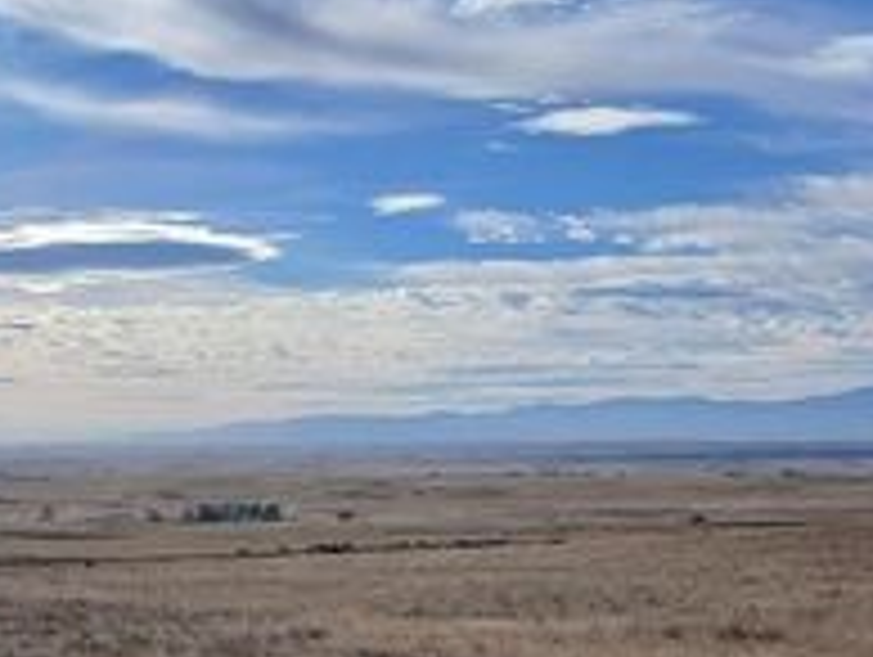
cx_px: 202
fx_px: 1692
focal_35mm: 67
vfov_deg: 21.7
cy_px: 511
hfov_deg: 28.4
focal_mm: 3.98
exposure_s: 1/1387
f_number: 1.8
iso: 20
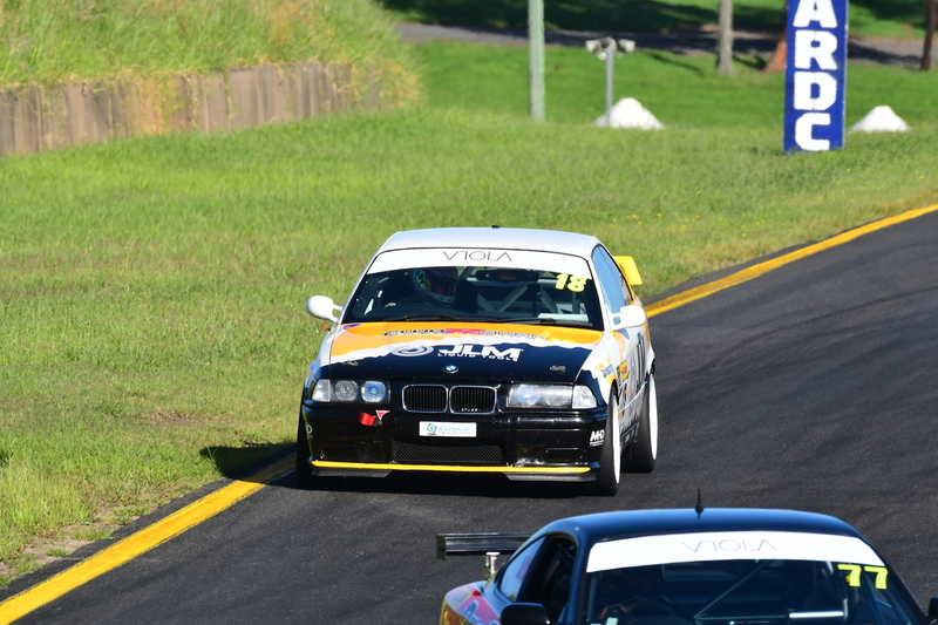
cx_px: 469
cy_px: 312
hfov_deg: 3.1
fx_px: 17583
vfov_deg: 2.0
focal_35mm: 675
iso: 500
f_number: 11
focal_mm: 450
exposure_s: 1/640
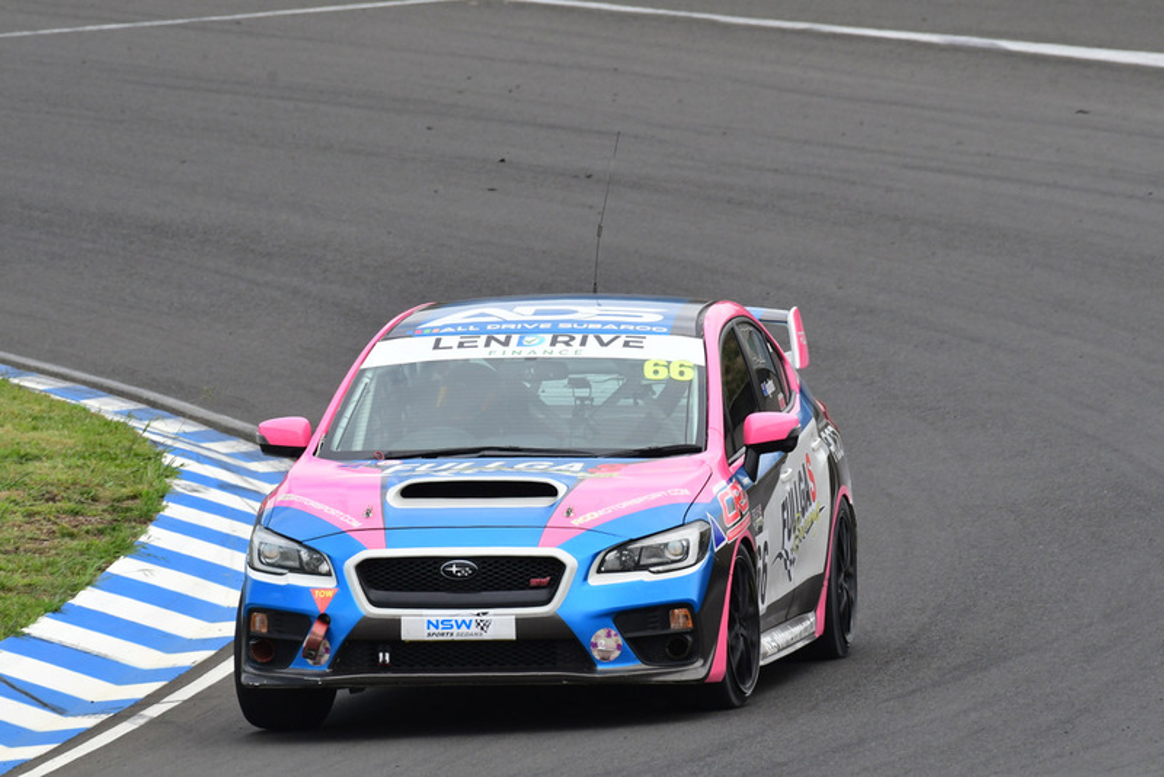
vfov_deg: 1.8
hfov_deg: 2.7
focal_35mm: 750
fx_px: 24257
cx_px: 582
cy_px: 388
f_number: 11
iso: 800
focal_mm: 500
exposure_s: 1/640
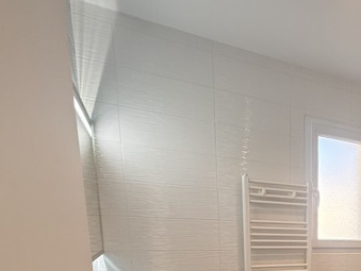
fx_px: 345
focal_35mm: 33
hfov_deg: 46.3
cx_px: 361
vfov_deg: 36.9
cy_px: 291
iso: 160
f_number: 2.2
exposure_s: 1/99
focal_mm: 2.22
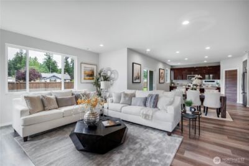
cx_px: 124
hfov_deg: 96.7
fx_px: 111
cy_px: 83
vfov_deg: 73.8
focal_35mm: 16
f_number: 9
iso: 800
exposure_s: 1/40
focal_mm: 16
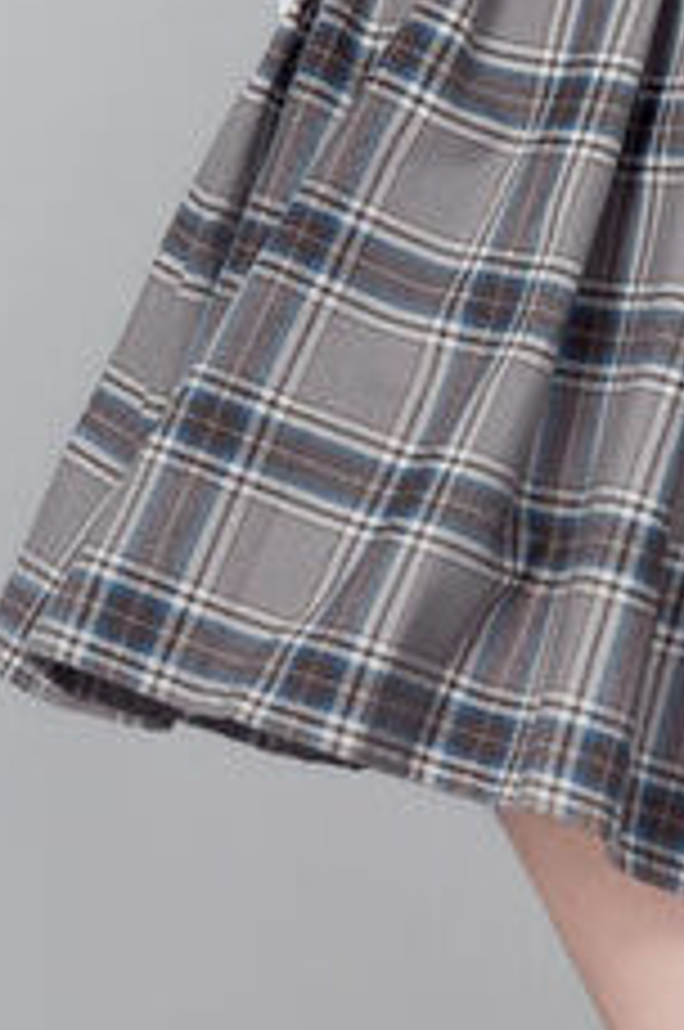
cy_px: 362
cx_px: 896
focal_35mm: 482
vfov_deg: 4.3
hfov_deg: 2.8
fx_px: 13778
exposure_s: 1/125
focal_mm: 70
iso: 160
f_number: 8
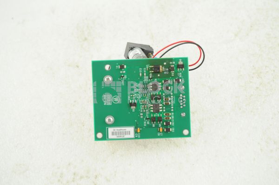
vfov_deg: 19.4
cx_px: 140
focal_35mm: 70
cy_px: 92
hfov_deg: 28.9
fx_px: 542
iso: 1600
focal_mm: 70
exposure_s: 1/100
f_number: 9
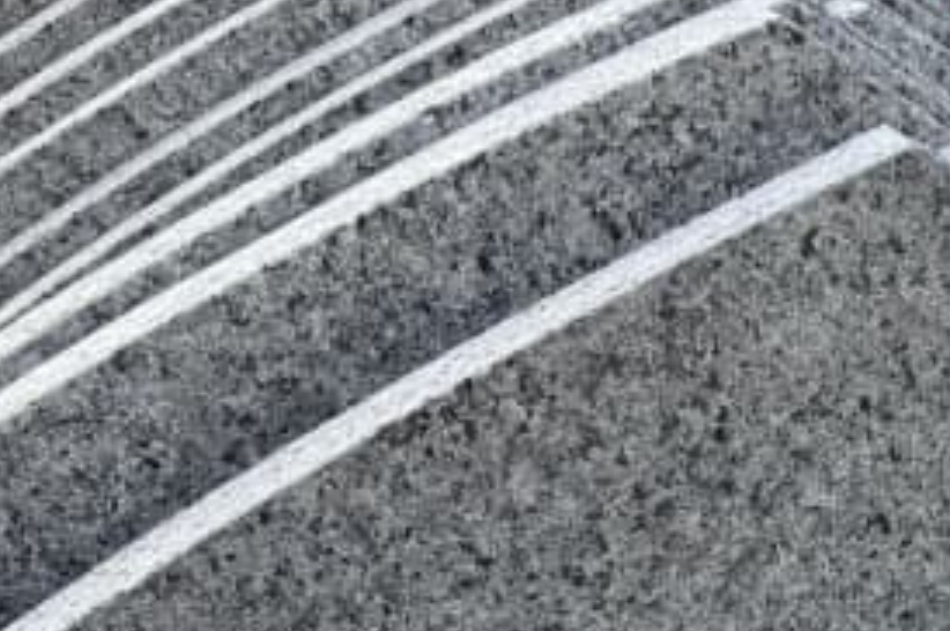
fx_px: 1924
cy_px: 891
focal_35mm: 73
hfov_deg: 27.4
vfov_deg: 17.2
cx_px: 707
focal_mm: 6.76
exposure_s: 1/318
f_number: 1.78
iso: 80
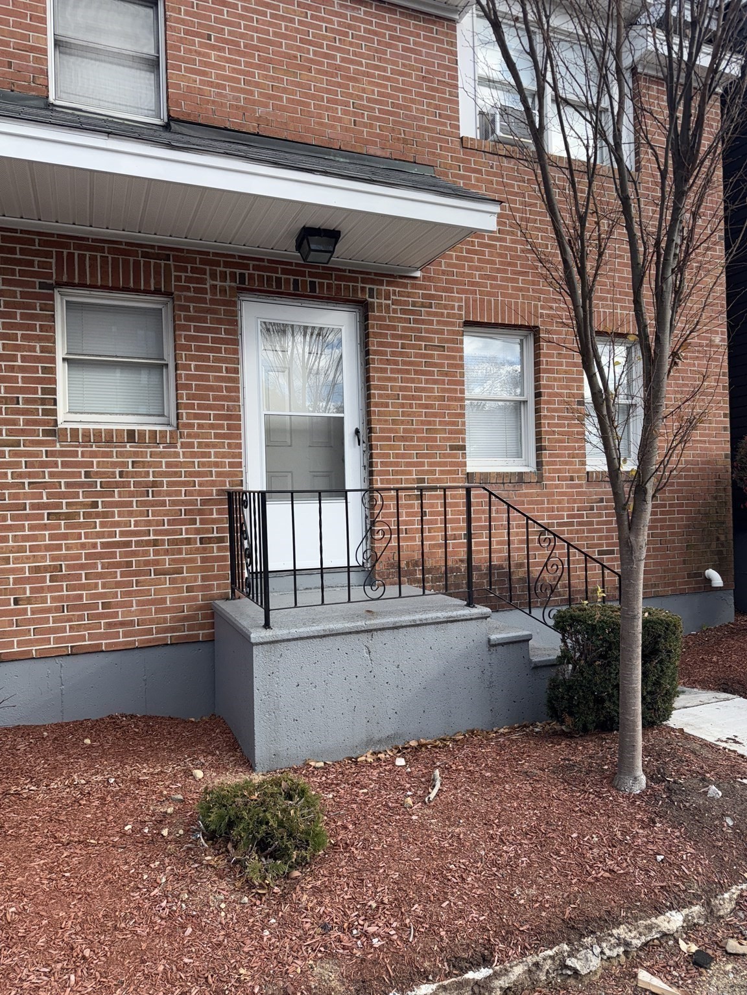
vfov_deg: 71.6
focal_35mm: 24
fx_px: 691
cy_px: 498
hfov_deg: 56.8
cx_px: 374
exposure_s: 1/1410
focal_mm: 6.76
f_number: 1.78
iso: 80
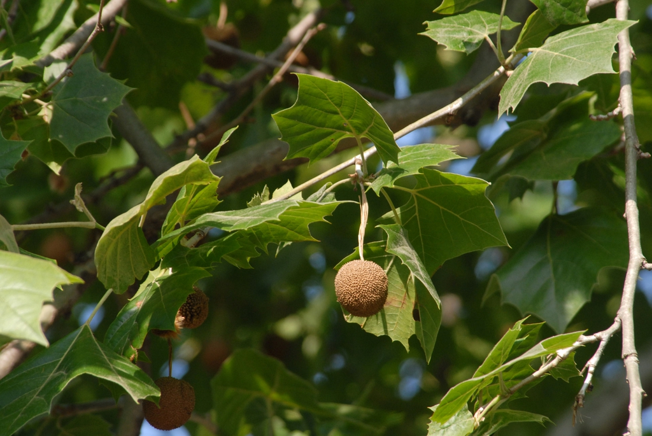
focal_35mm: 450
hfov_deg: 4.6
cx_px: 326
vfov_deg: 3.1
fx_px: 8158
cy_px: 218
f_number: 8
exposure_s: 1/250
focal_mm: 300
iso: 400
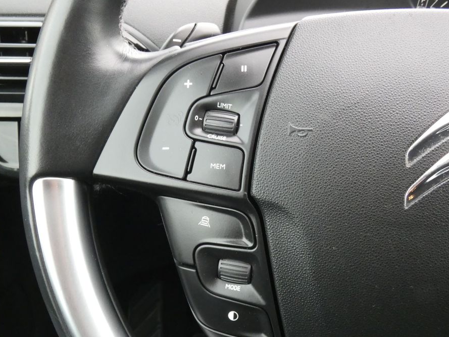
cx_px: 206
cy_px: 192
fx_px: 493
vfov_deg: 37.7
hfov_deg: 48.9
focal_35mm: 38
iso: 640
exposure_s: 1/80
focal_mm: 6
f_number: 5.6
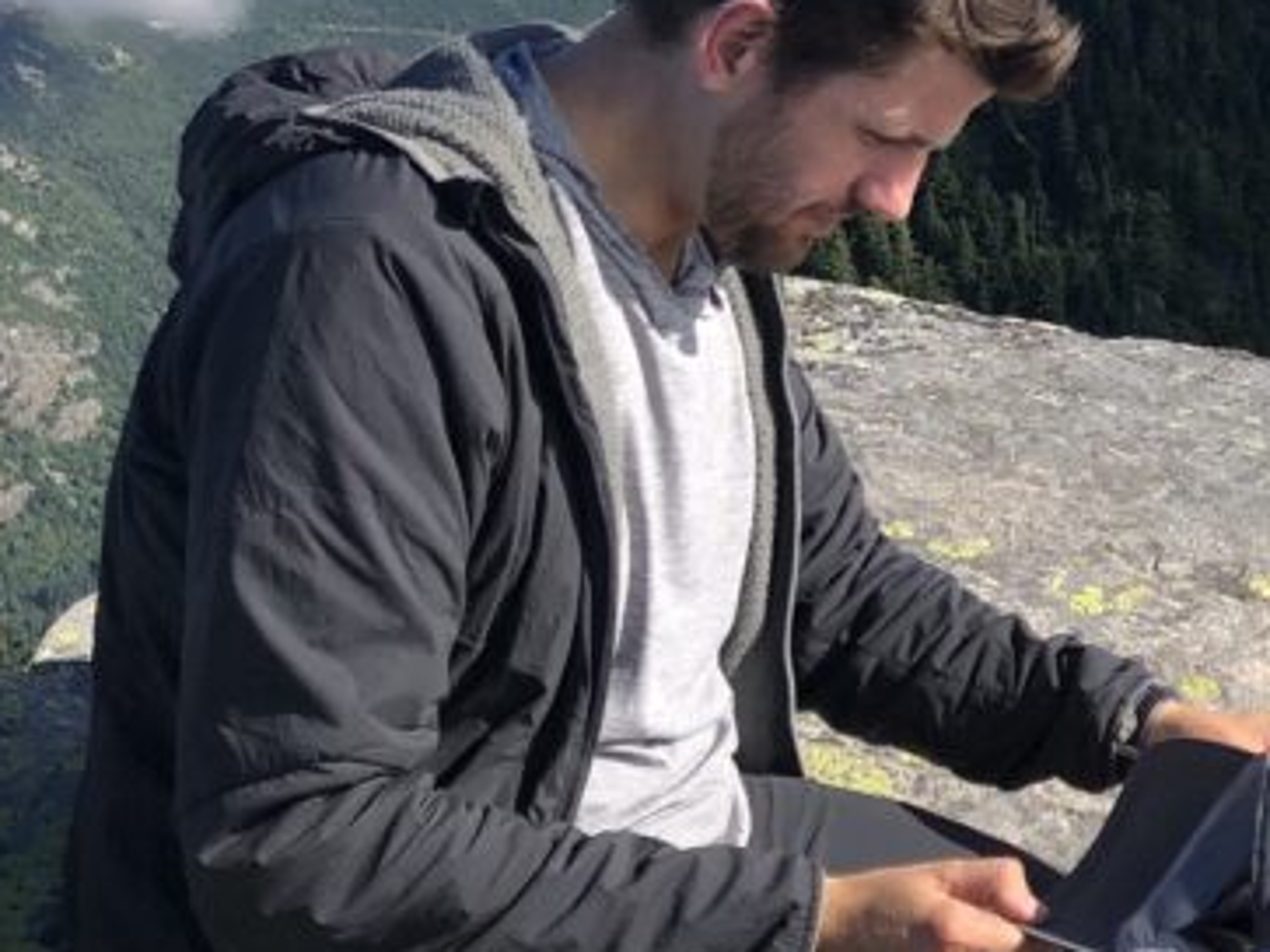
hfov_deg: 22.1
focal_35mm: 79
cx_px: 1669
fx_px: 2897
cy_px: 154
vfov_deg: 18.4
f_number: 1.8
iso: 20
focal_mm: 3.99
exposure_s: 1/2183
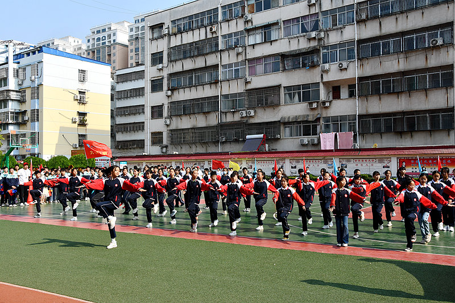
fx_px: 455
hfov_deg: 53.1
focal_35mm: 36
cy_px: 152
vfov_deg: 36.9
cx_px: 228
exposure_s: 1/400
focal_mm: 24
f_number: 10
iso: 200
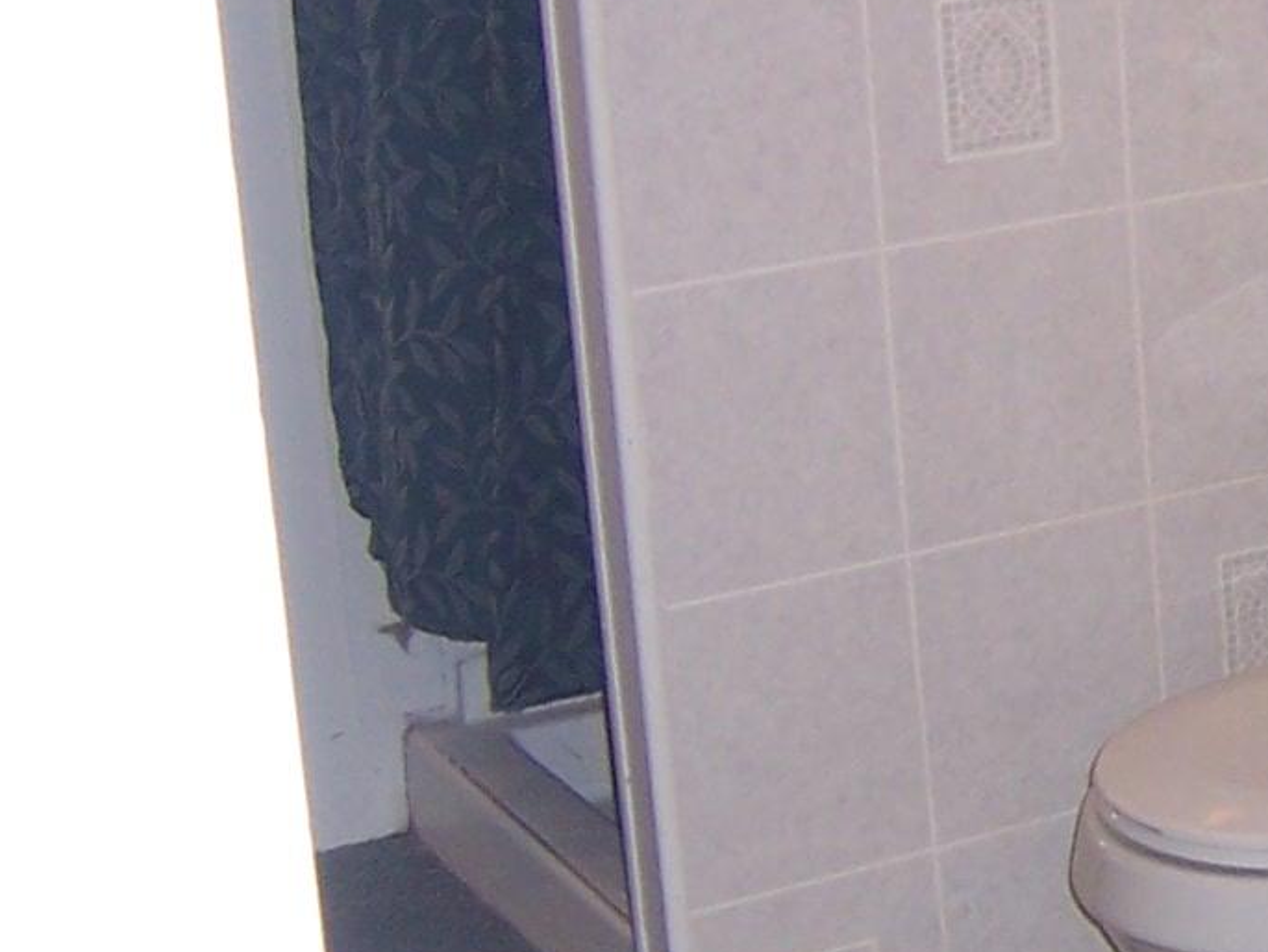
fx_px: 4067
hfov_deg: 15.9
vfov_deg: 13.3
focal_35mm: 111
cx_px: 2036
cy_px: 296
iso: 80
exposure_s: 1/60
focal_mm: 5.5
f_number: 2.8
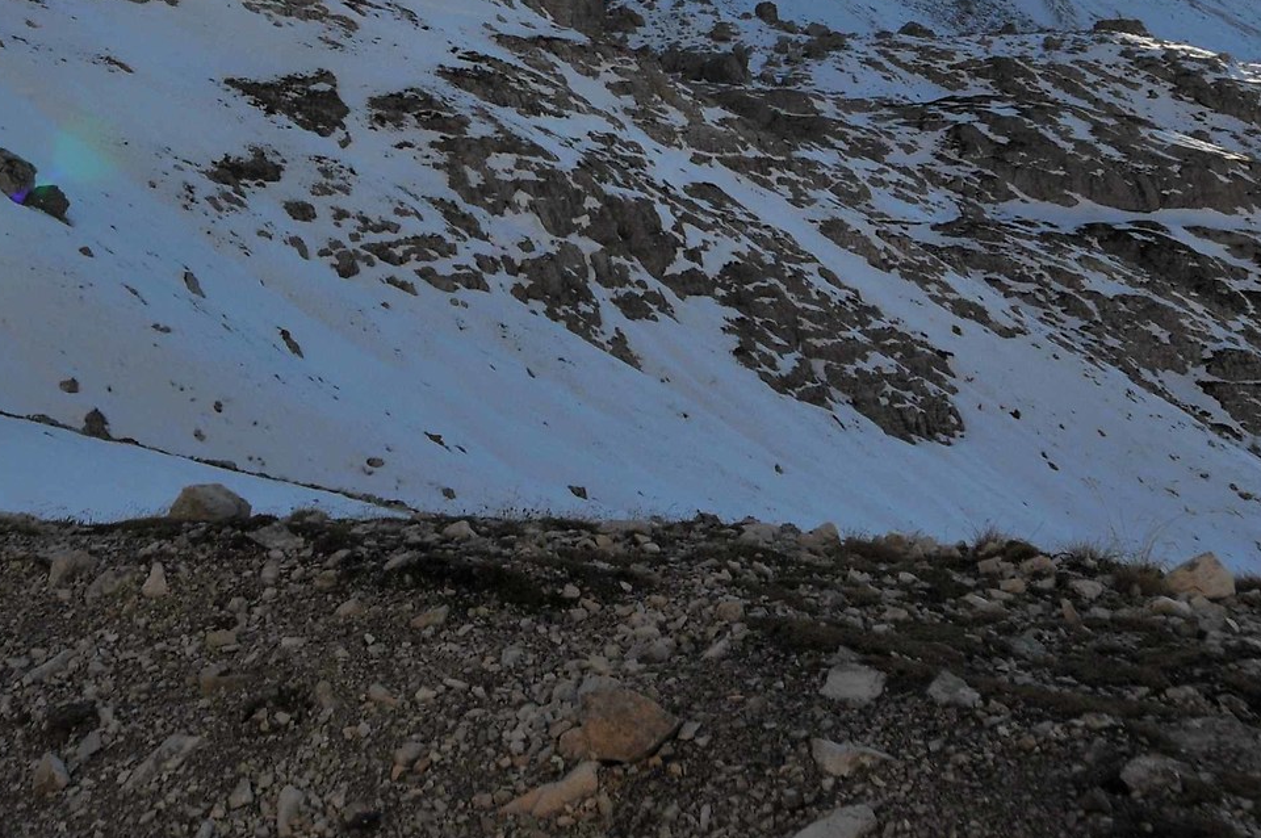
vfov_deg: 26.5
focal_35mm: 45
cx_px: 445
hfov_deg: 43.2
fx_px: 1575
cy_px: -168
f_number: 8
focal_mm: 12
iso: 200
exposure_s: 1/800
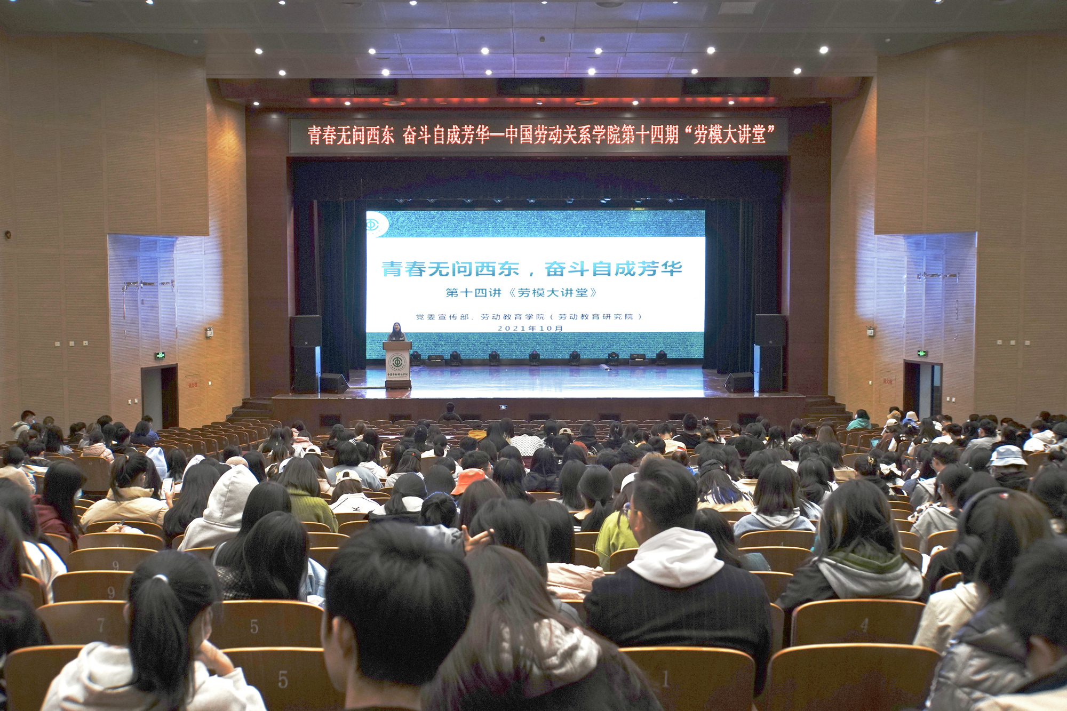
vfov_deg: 35.9
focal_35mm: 37
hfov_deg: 51.9
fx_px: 1096
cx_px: 534
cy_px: 356
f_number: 4
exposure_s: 1/160
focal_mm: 25
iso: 1250
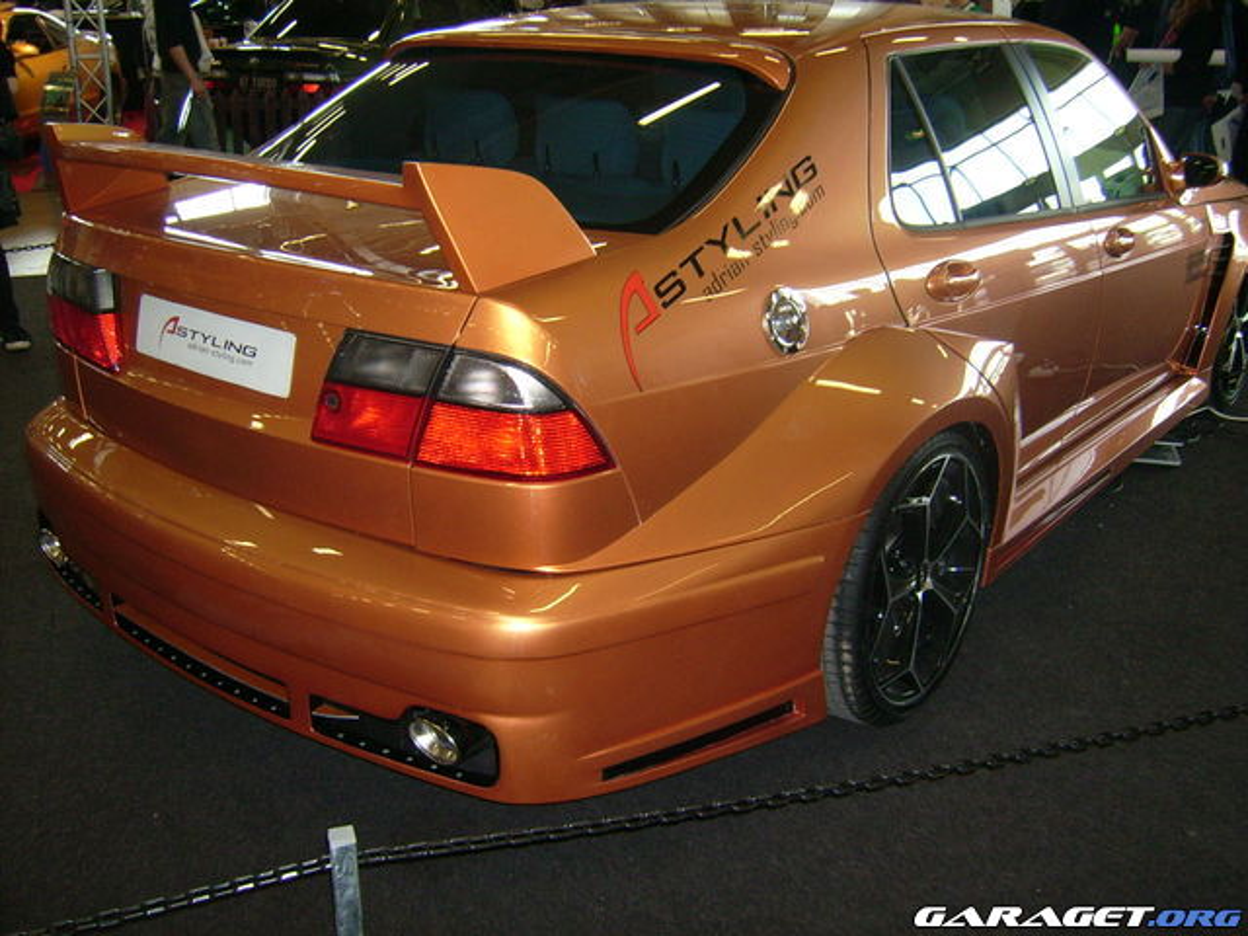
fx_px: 1262
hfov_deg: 52.6
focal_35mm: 35
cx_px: 624
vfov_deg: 40.7
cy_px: 468
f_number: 2.8
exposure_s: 1/60
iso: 100
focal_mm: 5.95
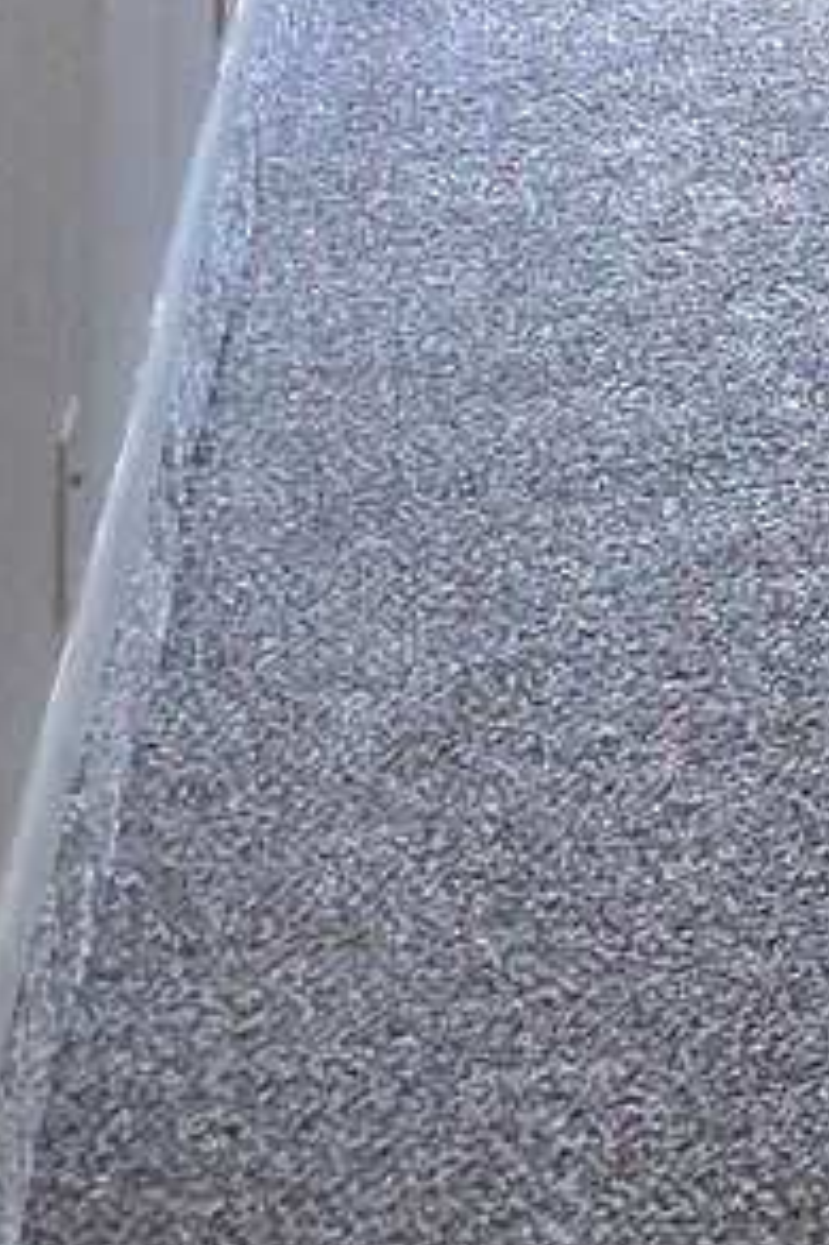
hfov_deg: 7.9
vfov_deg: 11.0
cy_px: -1746
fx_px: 5429
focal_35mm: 157
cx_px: 2223
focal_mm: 6.3
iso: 100
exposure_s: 1/60.2
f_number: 1.7
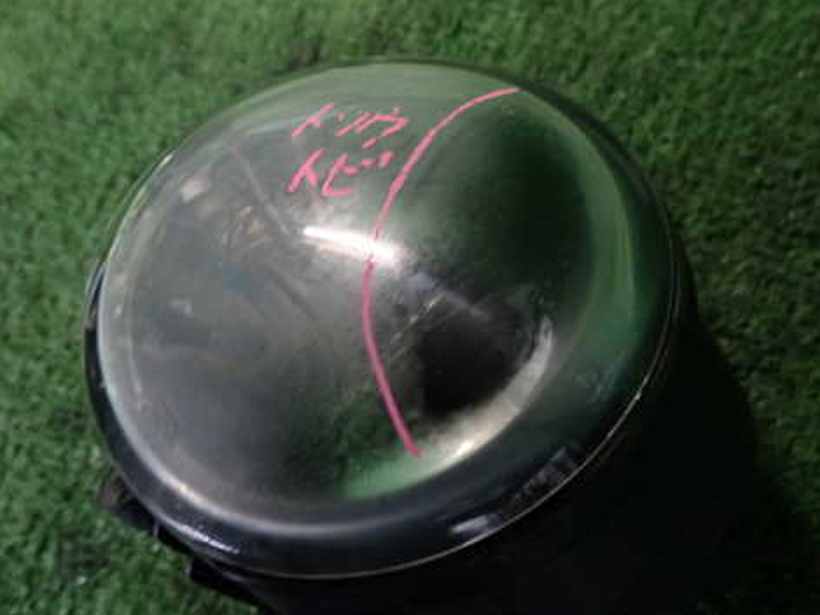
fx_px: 758
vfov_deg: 44.1
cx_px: 495
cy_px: 348
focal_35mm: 32
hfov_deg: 56.3
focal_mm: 4.5
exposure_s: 1/30
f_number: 2
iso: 320
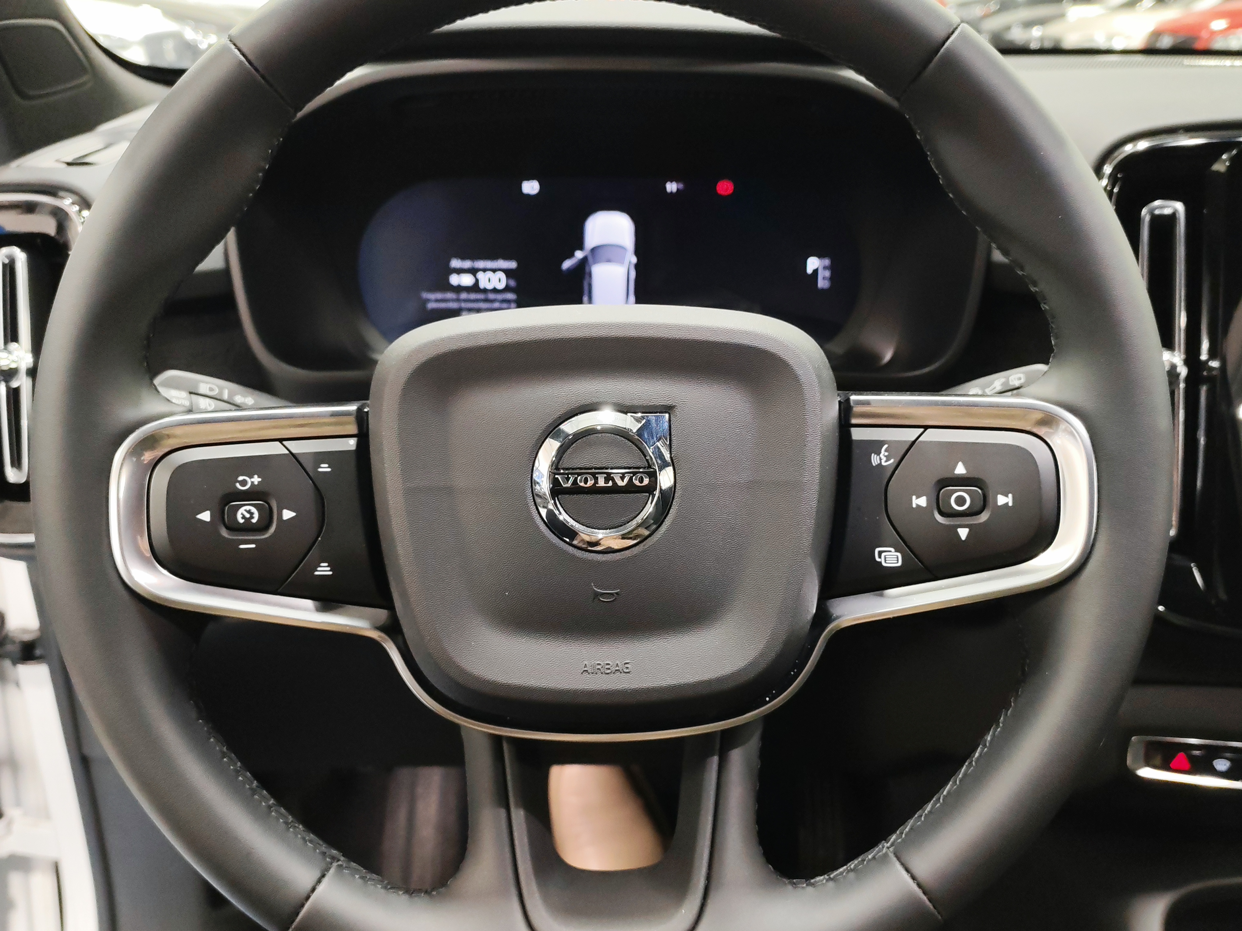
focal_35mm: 33
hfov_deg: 55.4
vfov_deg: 42.9
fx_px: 1184
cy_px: 466
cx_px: 621
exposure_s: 1/50
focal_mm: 6.12
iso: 1250
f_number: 1.9
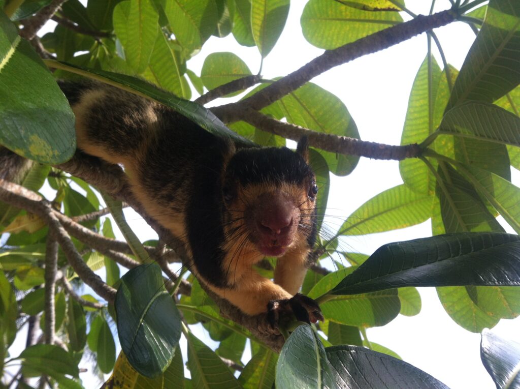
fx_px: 525
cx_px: 260
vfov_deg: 40.6
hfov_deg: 52.7
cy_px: 194
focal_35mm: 35
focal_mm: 3.85
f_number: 2.8
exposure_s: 1/754
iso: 80
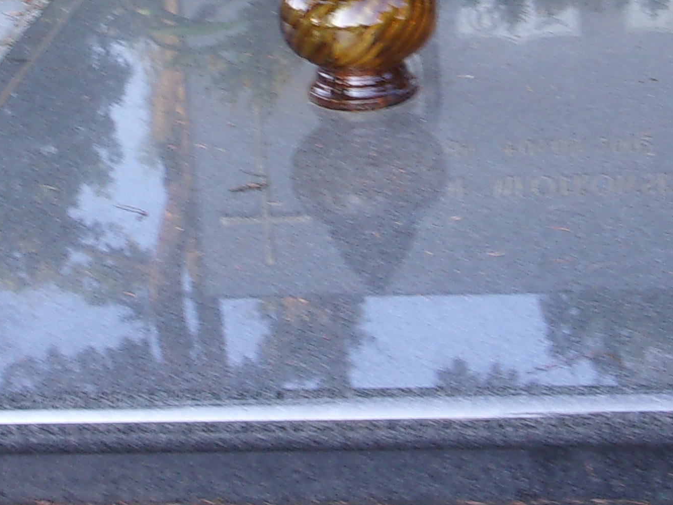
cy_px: 2
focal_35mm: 97
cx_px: 303
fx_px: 1886
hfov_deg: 20.2
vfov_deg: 15.0
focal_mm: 5.1
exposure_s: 1/42
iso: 80
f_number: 3.9
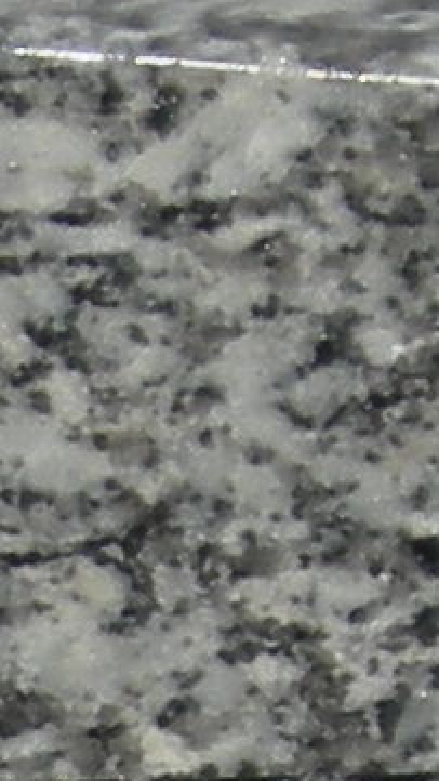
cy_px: 1683
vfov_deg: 3.2
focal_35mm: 664
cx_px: -554
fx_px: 13744
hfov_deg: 1.8
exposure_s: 1/60.1
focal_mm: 17.7
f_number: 4.1
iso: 64
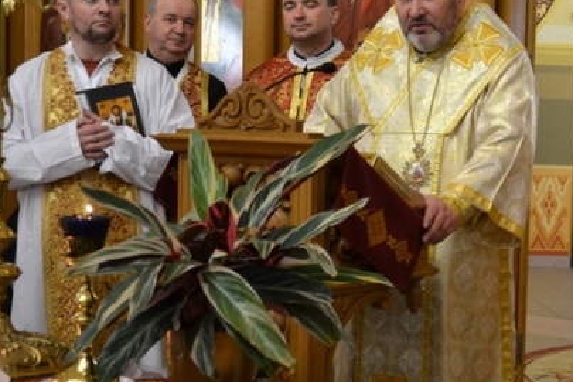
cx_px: 499
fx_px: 1225
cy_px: 187
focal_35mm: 77
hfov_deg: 25.6
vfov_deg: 17.7
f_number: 4
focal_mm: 26
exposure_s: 1/15
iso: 900
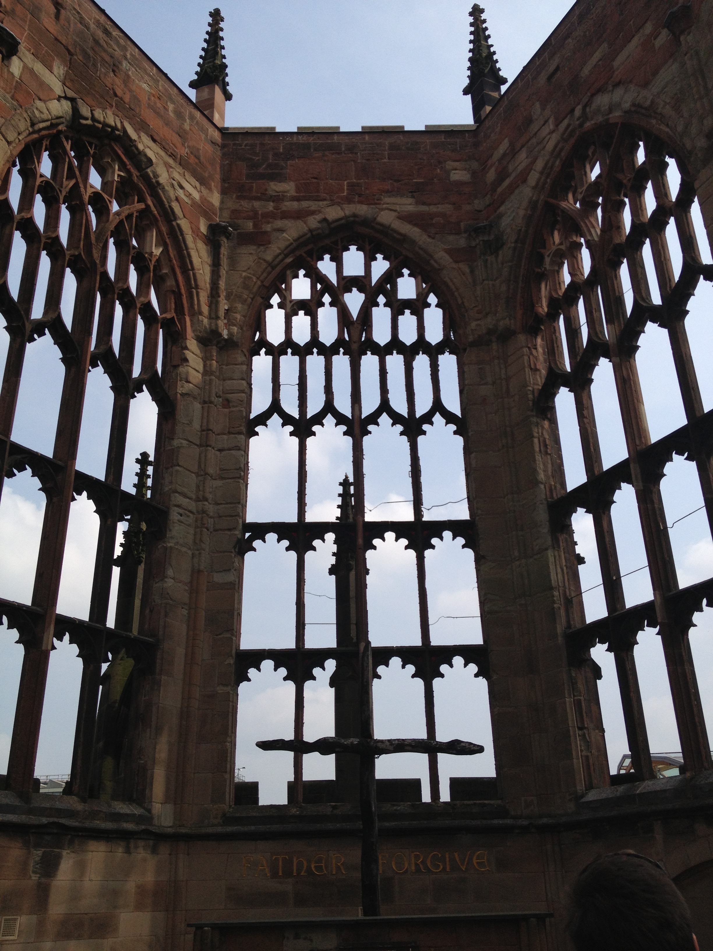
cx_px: 356
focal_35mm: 35
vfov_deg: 52.6
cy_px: 476
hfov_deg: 40.7
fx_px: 961
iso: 50
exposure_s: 1/2304
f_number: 2.4
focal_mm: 4.28
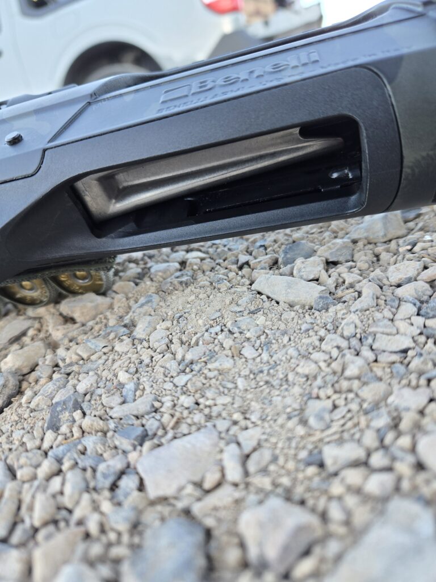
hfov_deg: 58.9
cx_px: 218
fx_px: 386
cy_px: 291
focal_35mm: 23
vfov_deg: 73.9
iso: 80
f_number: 1.8
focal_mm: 5.4
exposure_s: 1/180
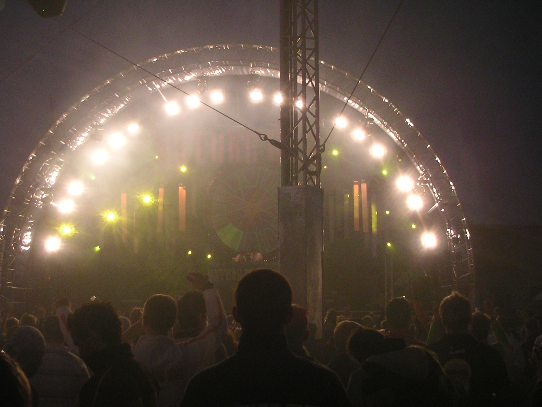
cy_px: 216
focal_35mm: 47
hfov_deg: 40.4
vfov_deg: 30.9
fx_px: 736
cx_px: 235
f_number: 2.8
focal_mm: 6
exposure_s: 1/125
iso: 100
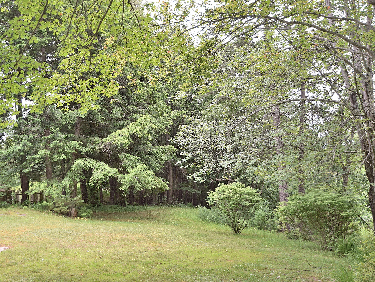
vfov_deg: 48.9
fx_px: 309
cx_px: 158
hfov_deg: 62.1
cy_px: 145
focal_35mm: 29
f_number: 5.6
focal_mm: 17
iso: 400
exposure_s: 1/125
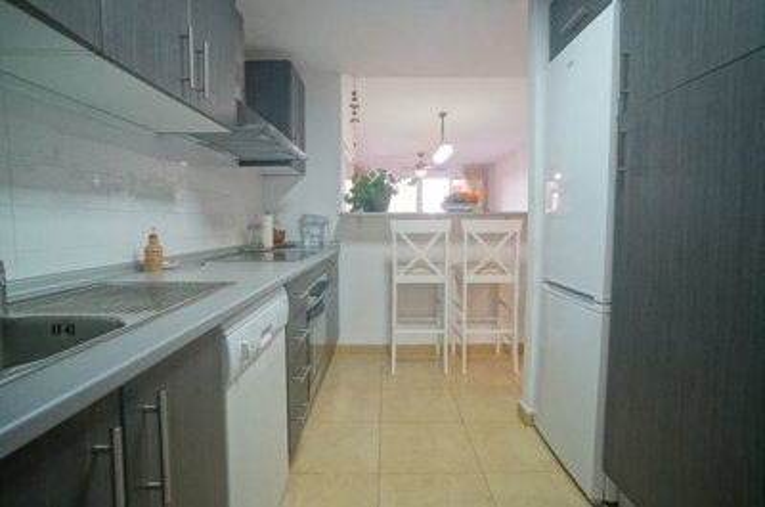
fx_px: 509
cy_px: 254
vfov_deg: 52.9
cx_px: 382
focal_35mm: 24
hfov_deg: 73.8
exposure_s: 1/50
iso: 6400
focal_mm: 16
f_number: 10
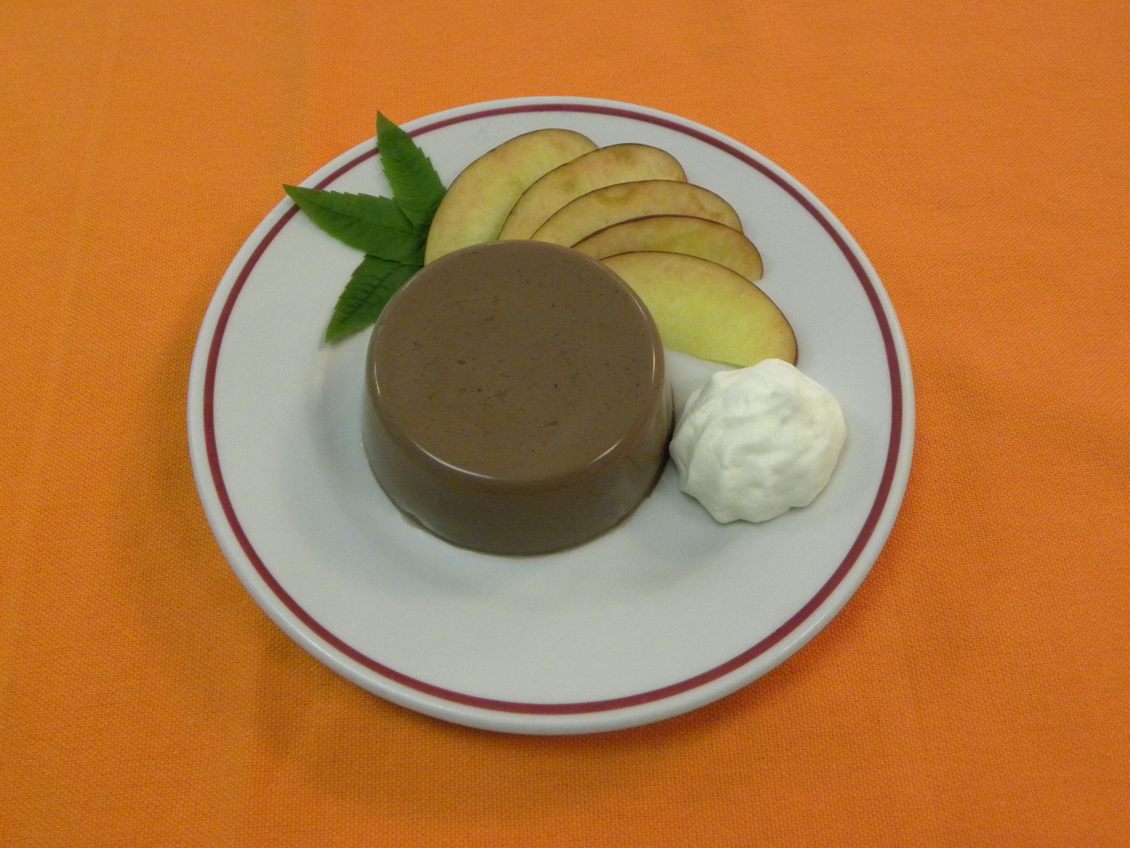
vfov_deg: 40.7
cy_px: 432
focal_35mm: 35
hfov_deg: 52.6
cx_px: 539
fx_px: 1143
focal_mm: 5.9
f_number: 2.8
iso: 400
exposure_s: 1/37
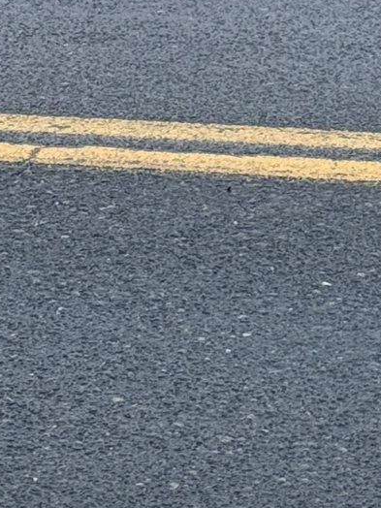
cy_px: -507
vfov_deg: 8.8
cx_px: 535
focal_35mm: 211
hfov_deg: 7.0
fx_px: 3096
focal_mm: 6.76
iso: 64
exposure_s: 1/1055
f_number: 1.78
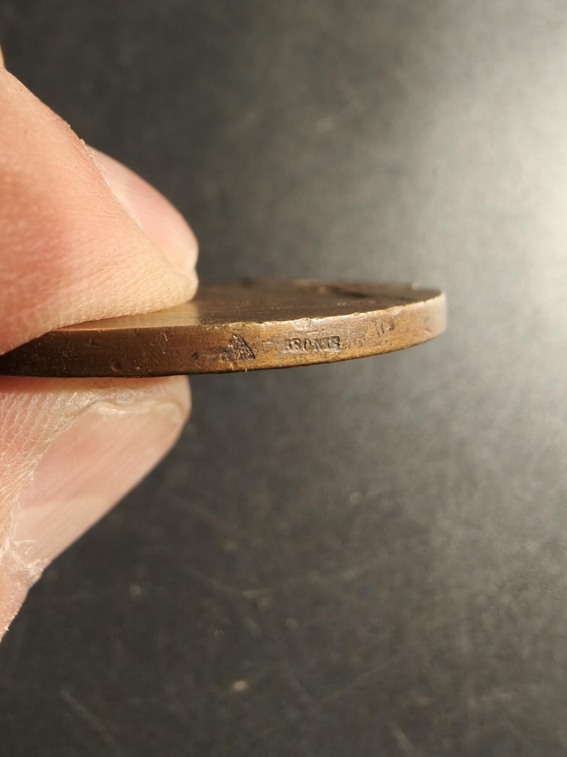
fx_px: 502
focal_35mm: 23
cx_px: 284
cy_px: 378
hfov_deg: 58.9
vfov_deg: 73.9
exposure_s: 1/99.6
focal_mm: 2.32
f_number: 2
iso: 200
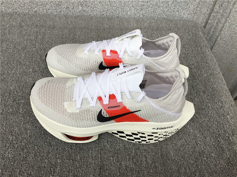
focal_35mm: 31
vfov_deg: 45.4
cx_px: 118
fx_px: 212
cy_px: 88
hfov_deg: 58.4
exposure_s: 1/100
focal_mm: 3.3
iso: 40
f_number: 2.4
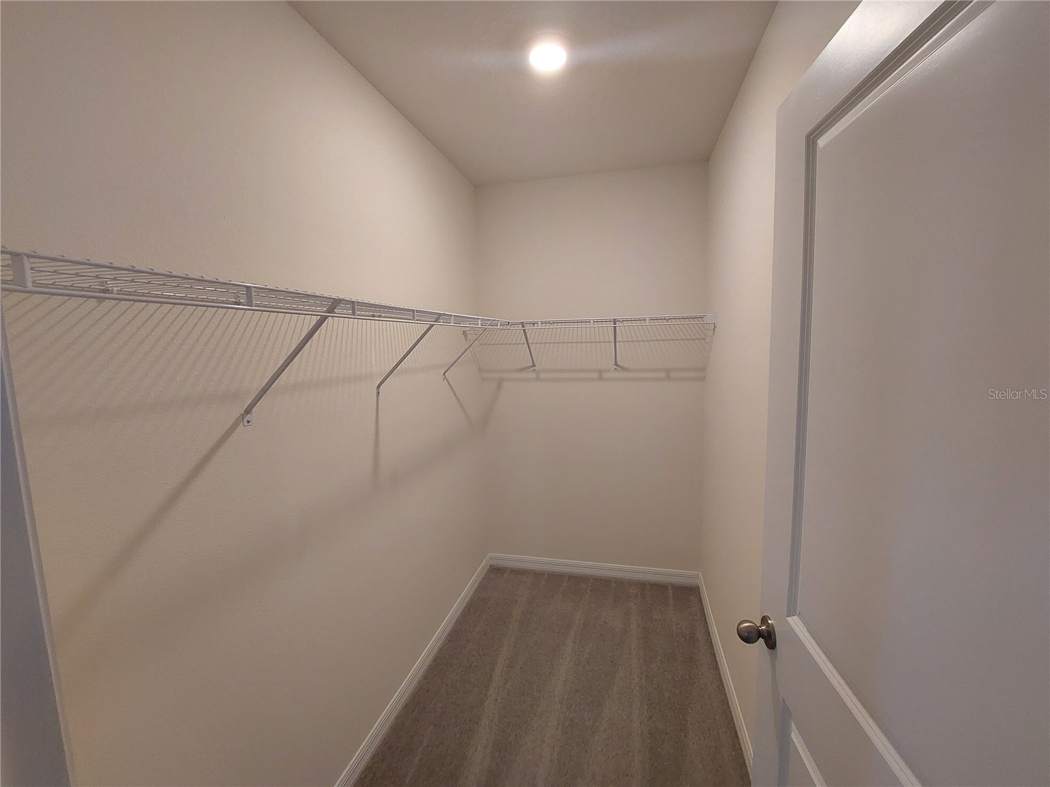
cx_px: 525
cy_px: 394
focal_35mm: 13
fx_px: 394
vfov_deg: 89.9
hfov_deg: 106.2
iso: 200
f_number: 2.2
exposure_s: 1/60
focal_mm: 1.74
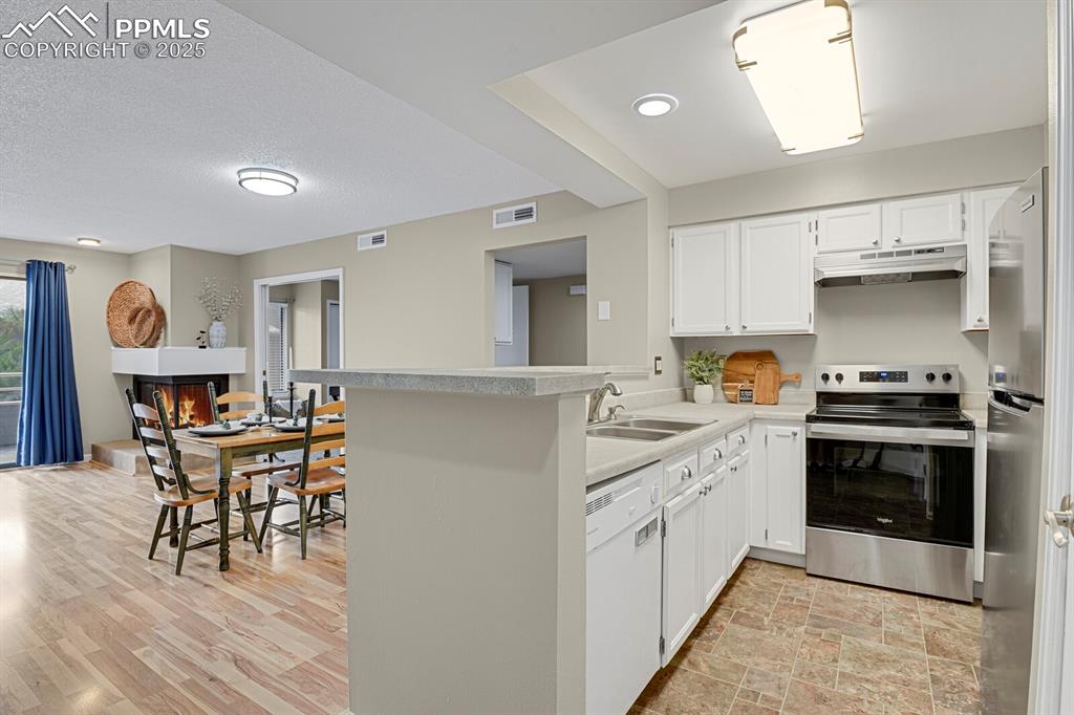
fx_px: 507
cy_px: 358
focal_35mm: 17
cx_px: 537
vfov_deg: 70.4
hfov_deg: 93.3
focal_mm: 17
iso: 250
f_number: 8
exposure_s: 2
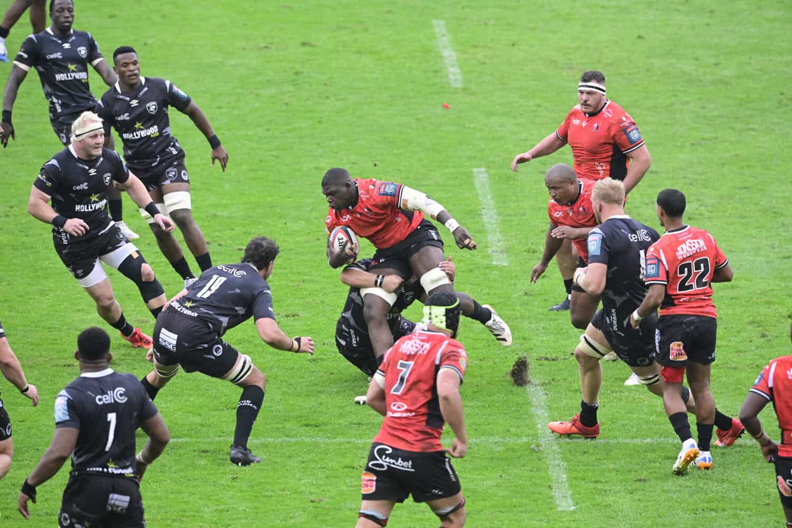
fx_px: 8799
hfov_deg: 5.2
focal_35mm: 400
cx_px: 396
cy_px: 264
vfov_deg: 3.4
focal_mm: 400
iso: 8000
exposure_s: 1/2500
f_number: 6.3
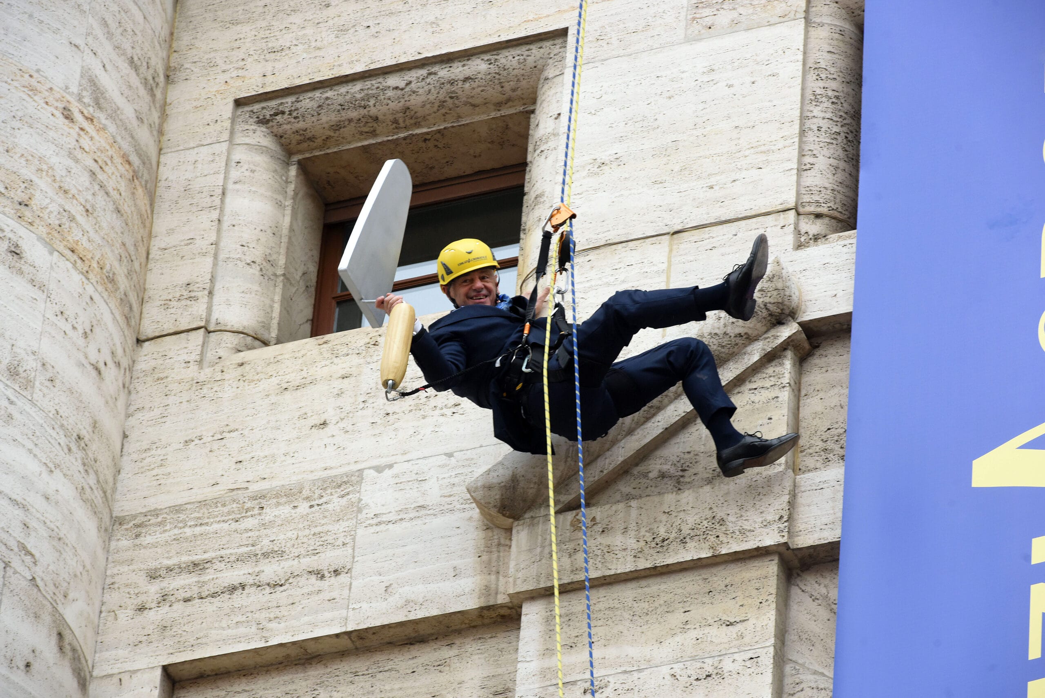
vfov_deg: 6.9
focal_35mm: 200
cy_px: 349
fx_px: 5808
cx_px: 522
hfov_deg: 10.3
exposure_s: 1/250
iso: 1600
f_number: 9
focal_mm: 200
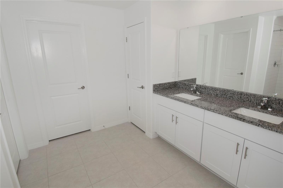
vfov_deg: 67.4
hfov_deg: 90.0
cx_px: 142
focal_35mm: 18
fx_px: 141
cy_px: 94
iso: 400
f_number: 13
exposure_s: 1/60
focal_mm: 12
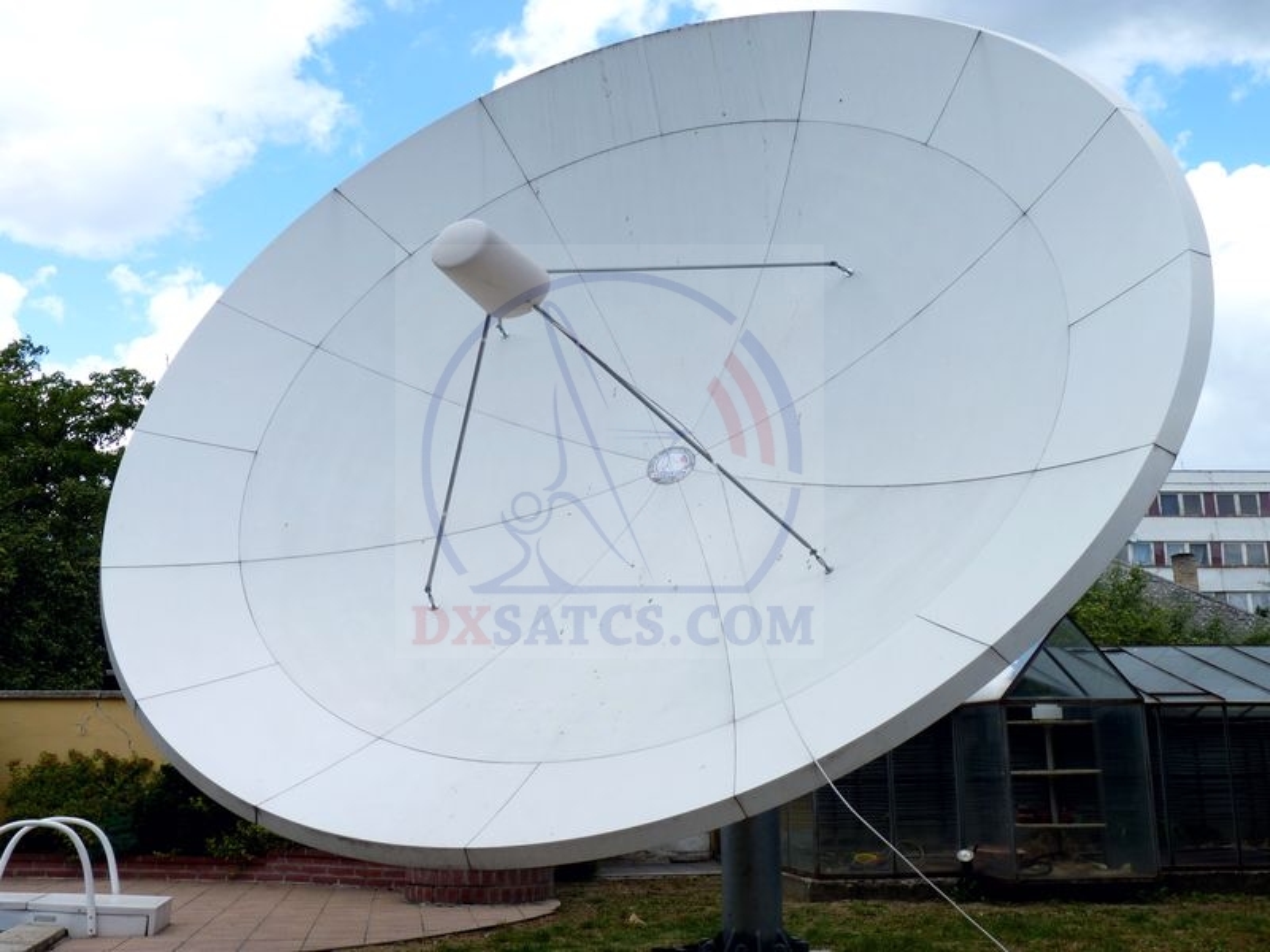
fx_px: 1247
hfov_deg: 54.0
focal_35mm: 34
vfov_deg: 41.8
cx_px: 635
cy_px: 476
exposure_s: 1/200
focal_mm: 6
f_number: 4.5
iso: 80
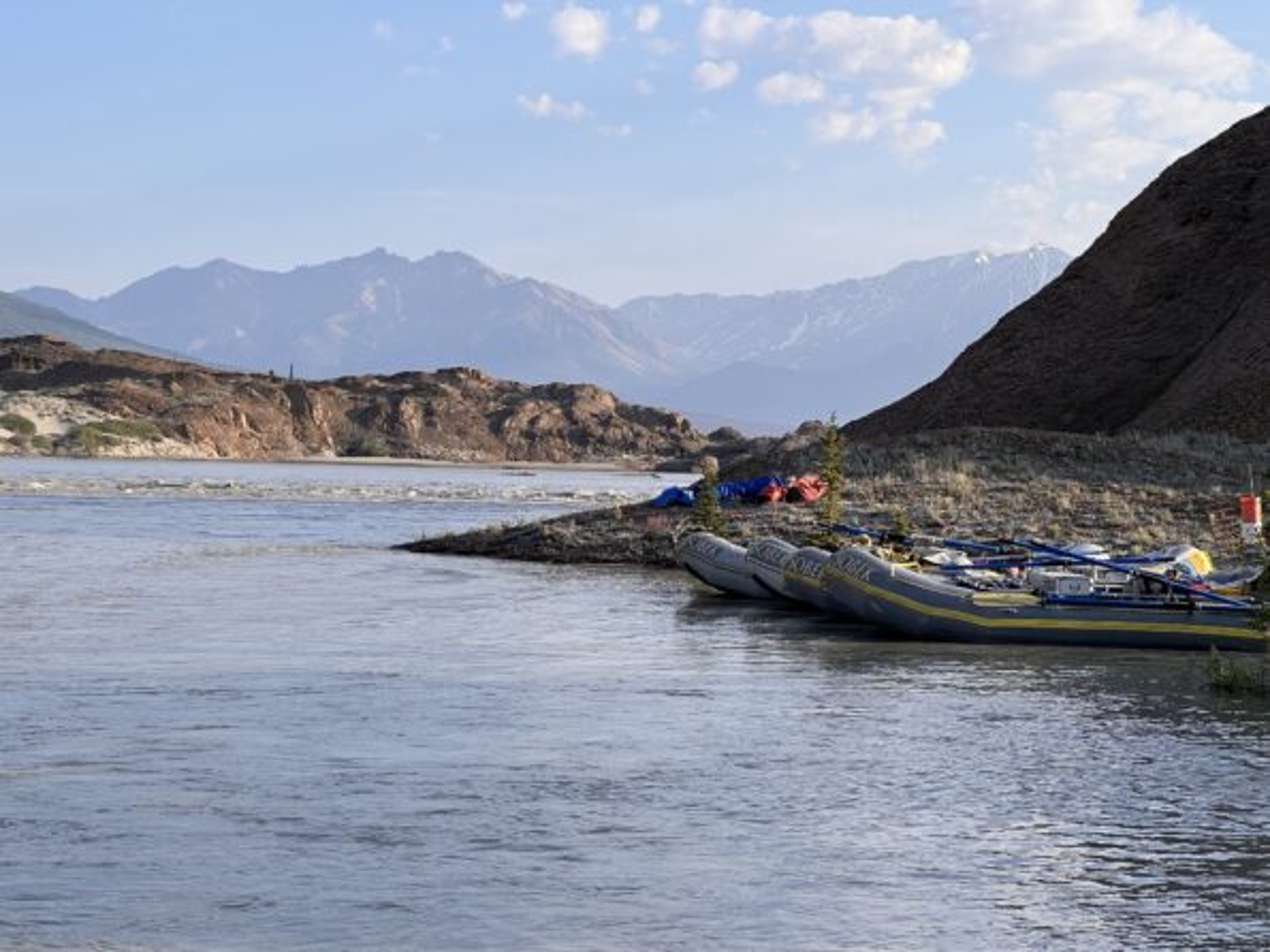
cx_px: 635
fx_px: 2824
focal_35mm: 77
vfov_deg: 19.1
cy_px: 476
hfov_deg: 25.3
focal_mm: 9
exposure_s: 1/619
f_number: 2.8
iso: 32
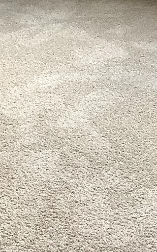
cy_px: 25
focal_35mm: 132
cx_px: 80
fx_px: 903
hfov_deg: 9.9
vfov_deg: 15.6
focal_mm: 3.3
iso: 64
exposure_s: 1/60
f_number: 2.4
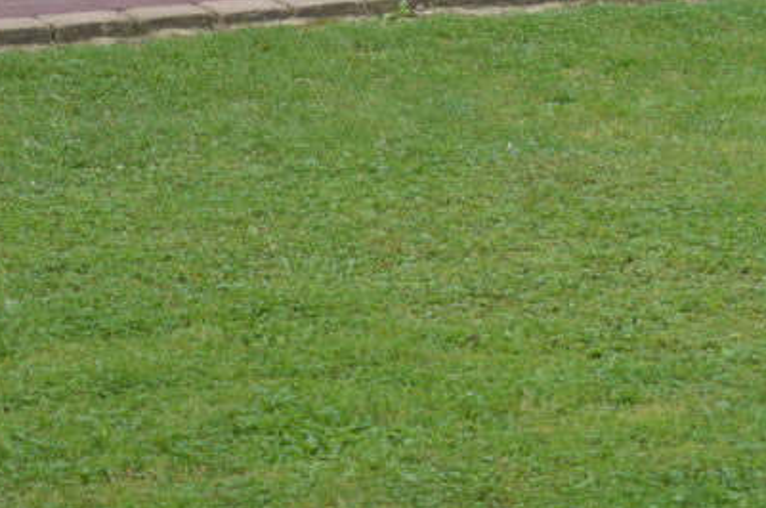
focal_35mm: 152
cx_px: 808
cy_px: -197
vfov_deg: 8.8
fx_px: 3229
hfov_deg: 13.3
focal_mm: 30
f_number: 4.2
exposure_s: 1/200
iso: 100
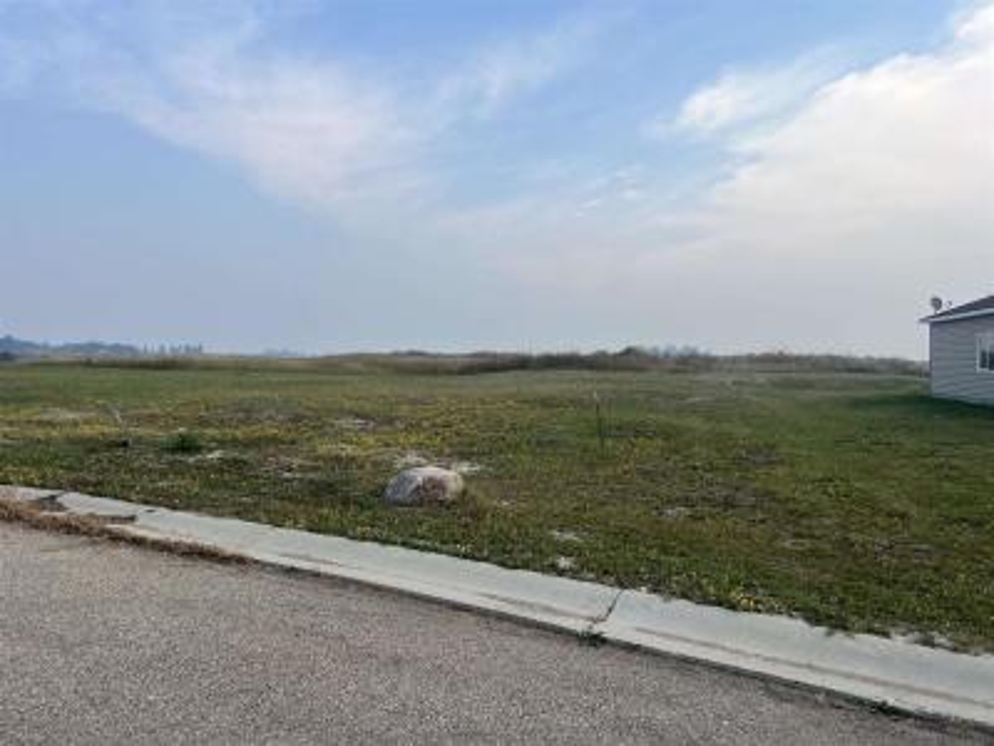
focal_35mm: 26
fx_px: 747
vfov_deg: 53.1
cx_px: 497
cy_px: 373
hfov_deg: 67.3
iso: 50
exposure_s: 1/2762
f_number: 1.5
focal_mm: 5.7
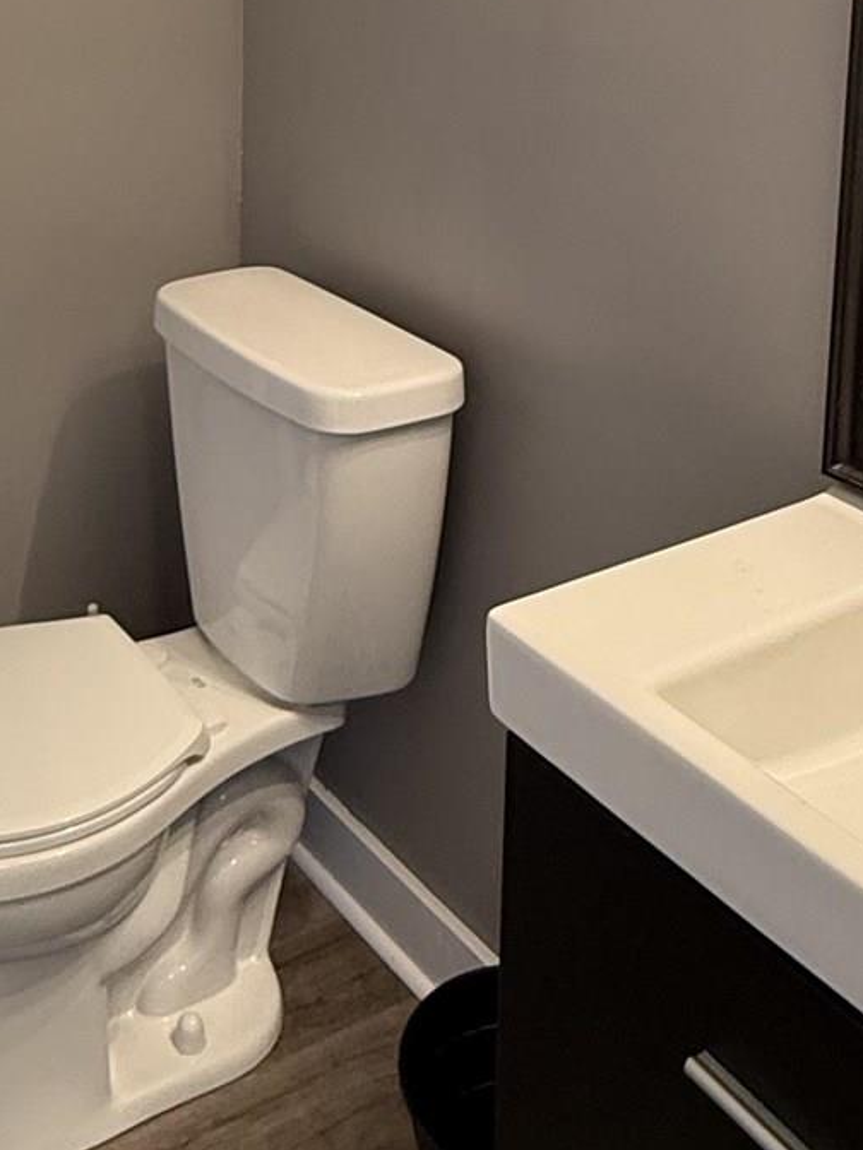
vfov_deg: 35.8
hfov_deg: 29.7
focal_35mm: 48
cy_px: 3
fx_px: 1596
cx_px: 188
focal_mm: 2.22
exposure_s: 1/60
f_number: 2.2
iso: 200
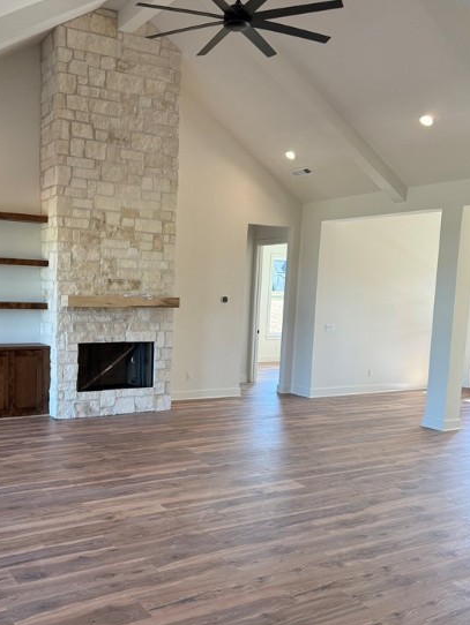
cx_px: 161
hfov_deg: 41.3
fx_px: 615
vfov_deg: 53.7
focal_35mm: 34
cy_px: 360
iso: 100
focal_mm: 6.76
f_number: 1.78
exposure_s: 1/172
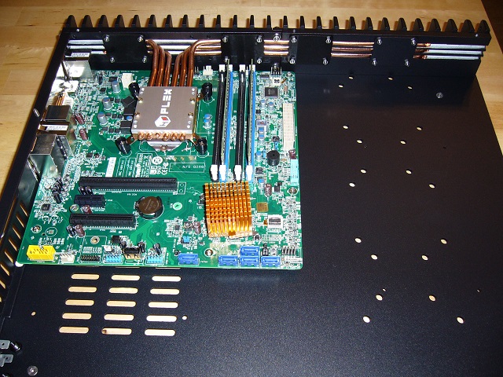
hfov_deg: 52.6
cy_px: 188
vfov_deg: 40.7
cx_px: 252
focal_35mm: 35
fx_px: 509
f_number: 2.8
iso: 100
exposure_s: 1/30
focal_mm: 5.8
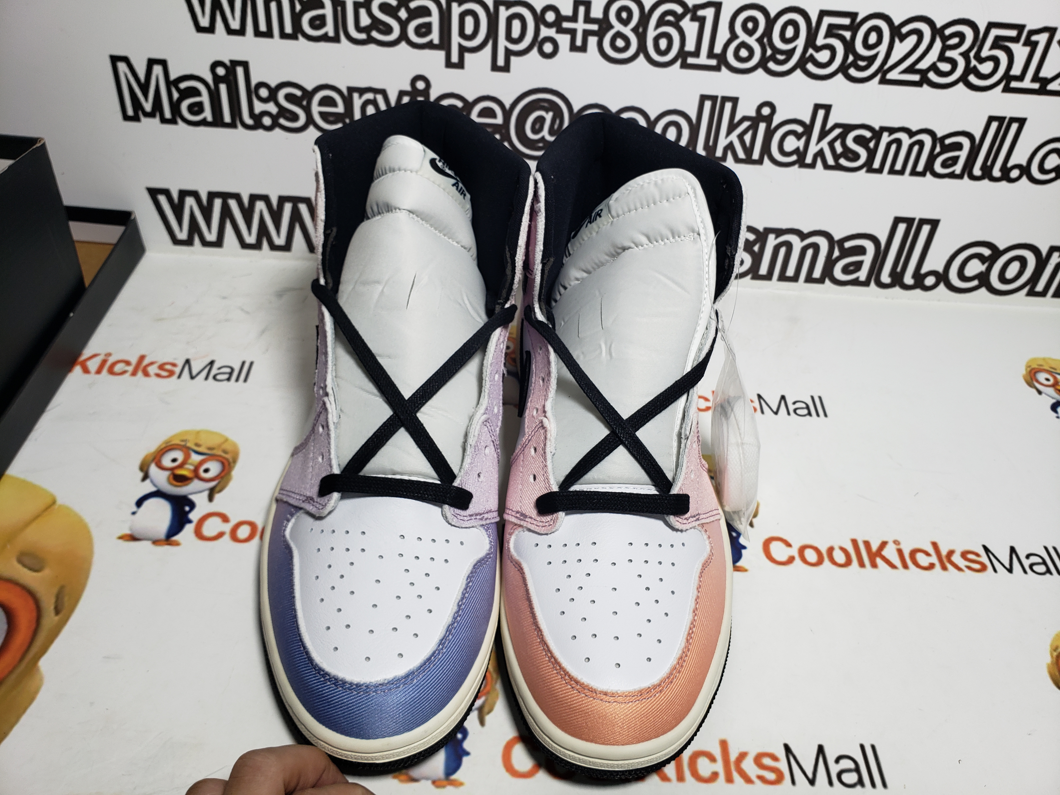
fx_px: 796
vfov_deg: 53.1
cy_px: 398
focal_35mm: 26
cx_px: 530
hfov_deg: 67.3
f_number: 2.4
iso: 50
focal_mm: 4.3
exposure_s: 1/224
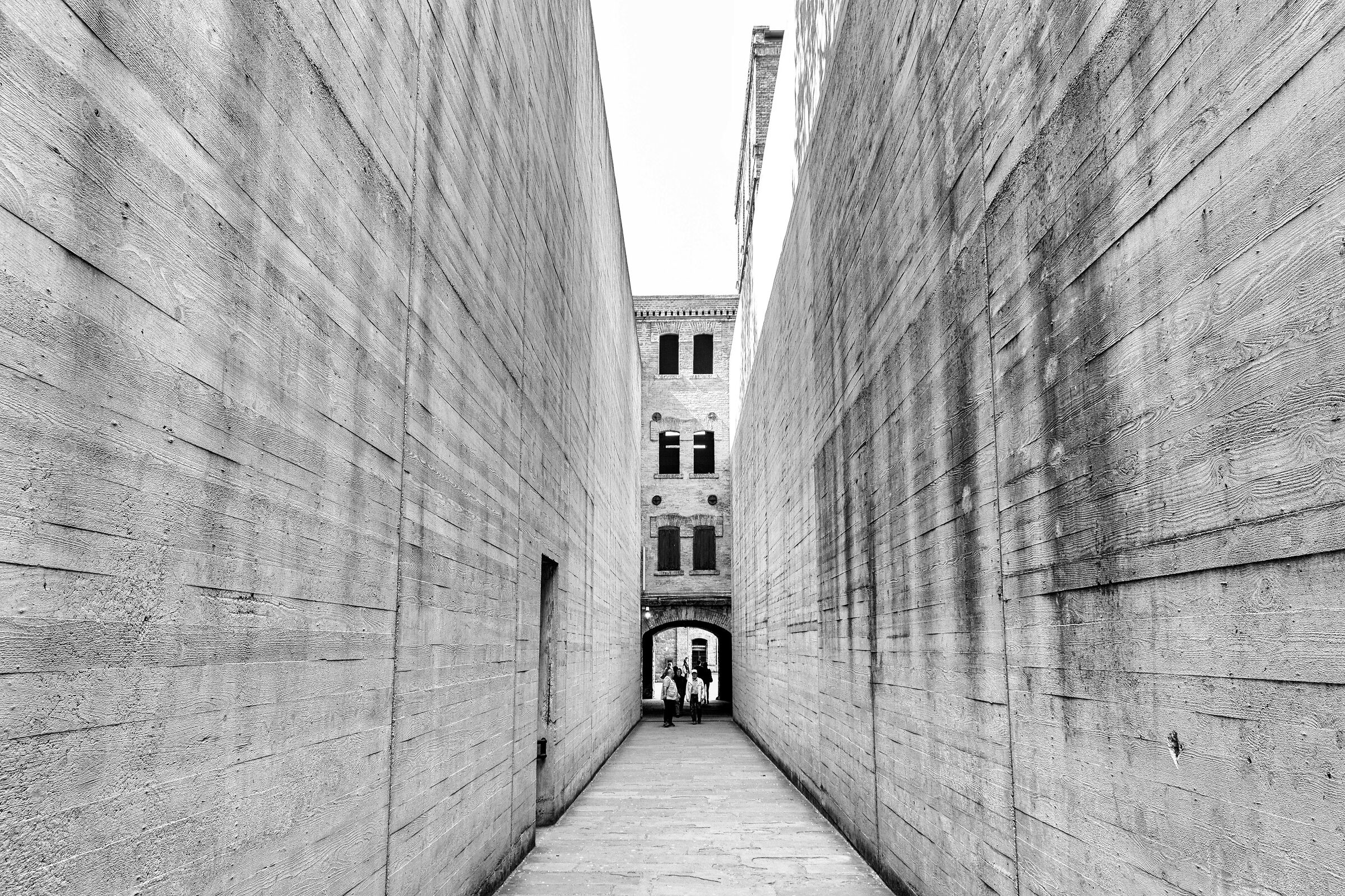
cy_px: 448
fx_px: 1083
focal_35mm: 29
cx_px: 672
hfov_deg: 63.7
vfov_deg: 45.0
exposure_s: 1/75
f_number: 5
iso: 400
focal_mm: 19.6
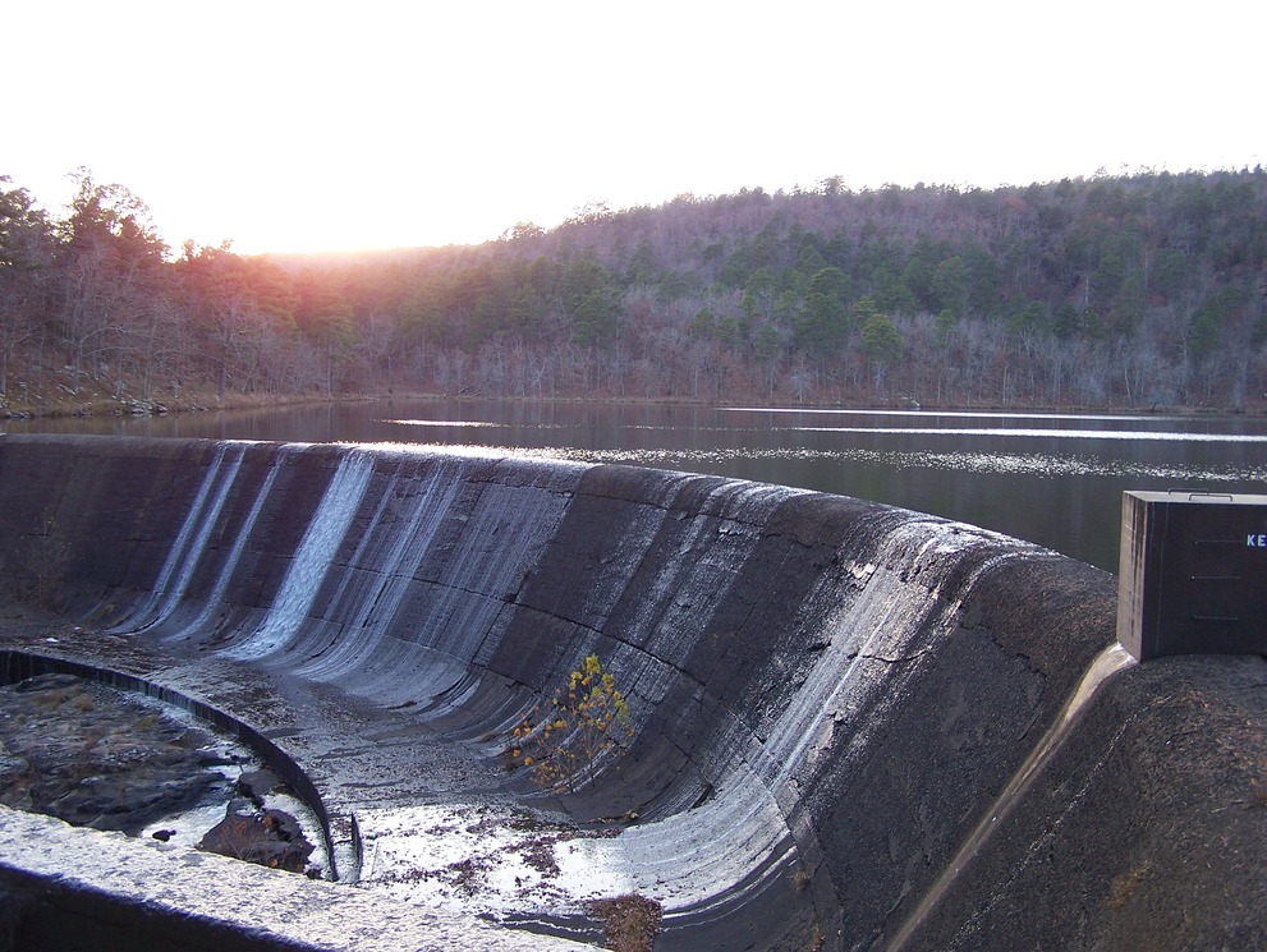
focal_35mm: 38
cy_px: 476
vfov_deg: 37.8
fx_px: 1392
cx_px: 634
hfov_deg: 48.9
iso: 100
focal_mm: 6.3
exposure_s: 1/80
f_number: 2.8
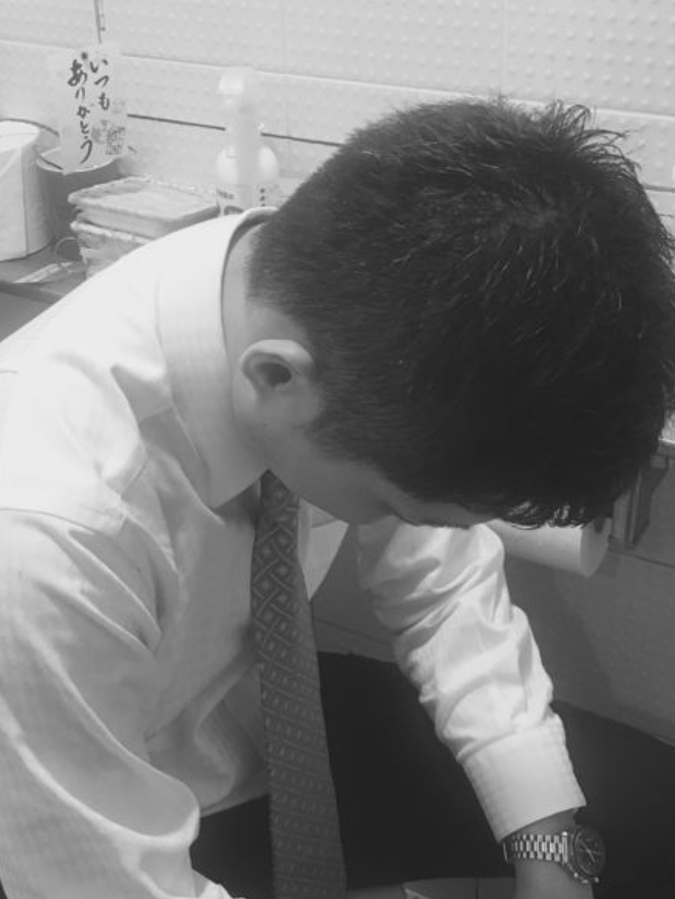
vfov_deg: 37.5
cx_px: 252
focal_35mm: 51
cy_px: 443
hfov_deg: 28.5
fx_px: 1325
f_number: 2.2
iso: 100
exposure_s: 1/30
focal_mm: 4.15
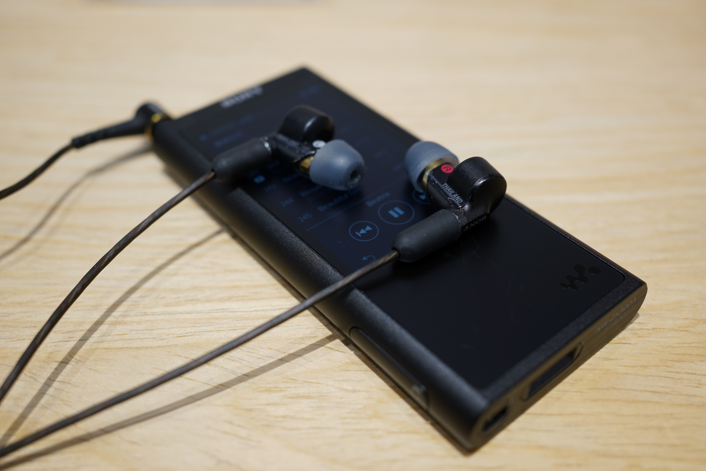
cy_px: 236
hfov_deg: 54.4
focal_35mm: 35
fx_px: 686
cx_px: 353
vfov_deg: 37.9
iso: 320
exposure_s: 1/40
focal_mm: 35
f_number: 4
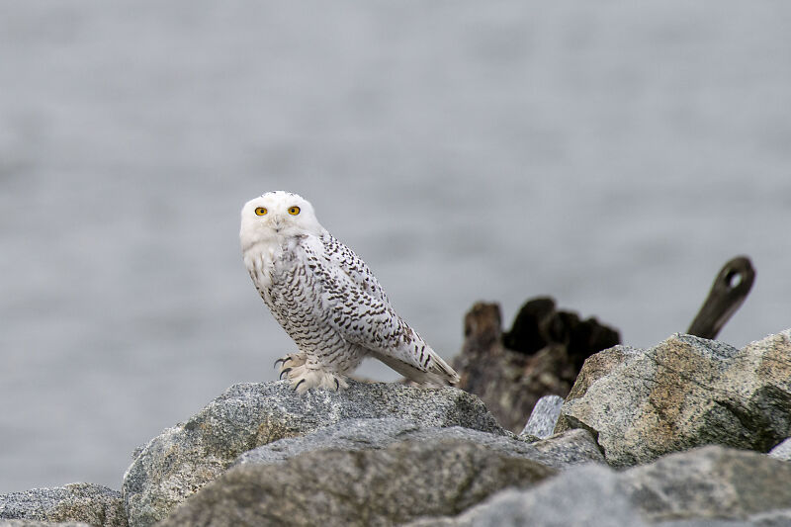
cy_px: 264
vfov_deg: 1.7
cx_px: 396
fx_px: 17573
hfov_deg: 2.6
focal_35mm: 800
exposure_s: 1/250
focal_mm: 800
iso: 320
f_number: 8
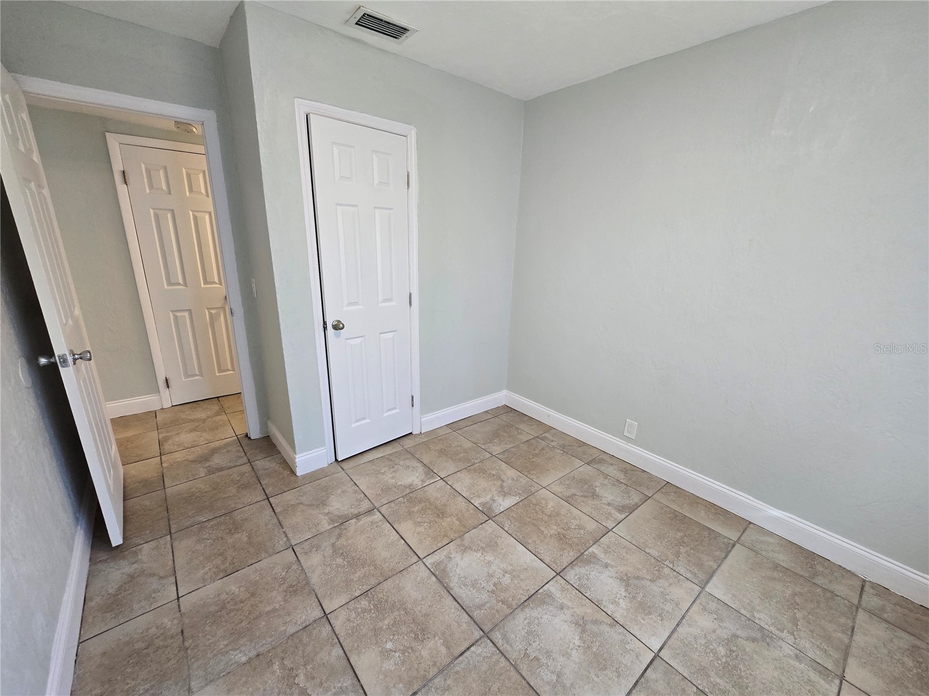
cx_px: 464
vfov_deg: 89.9
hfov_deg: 106.2
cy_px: 348
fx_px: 349
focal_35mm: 13
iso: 200
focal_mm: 2.2
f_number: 2.2
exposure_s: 1/60
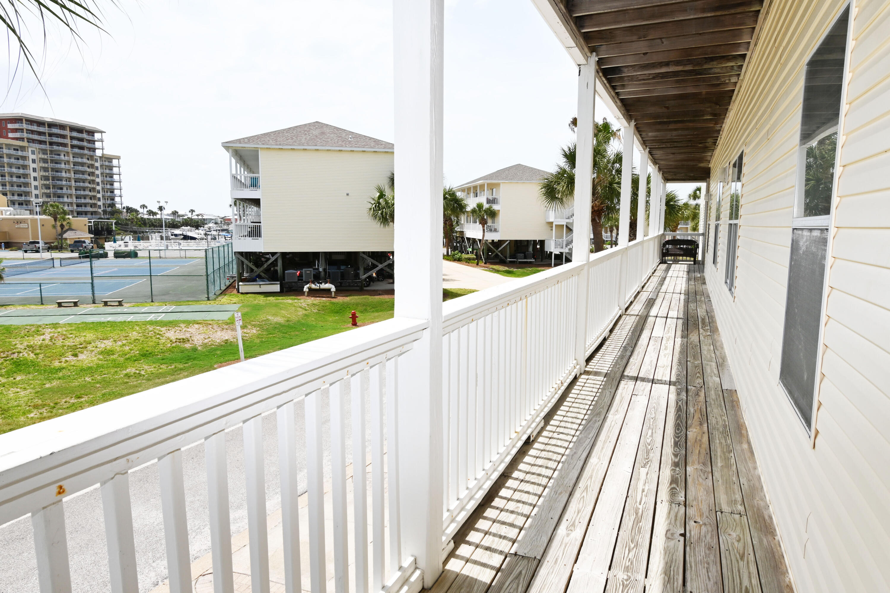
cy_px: 296
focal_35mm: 24
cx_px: 445
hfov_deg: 73.8
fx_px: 593
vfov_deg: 53.1
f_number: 13
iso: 100
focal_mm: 16
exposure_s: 1/200
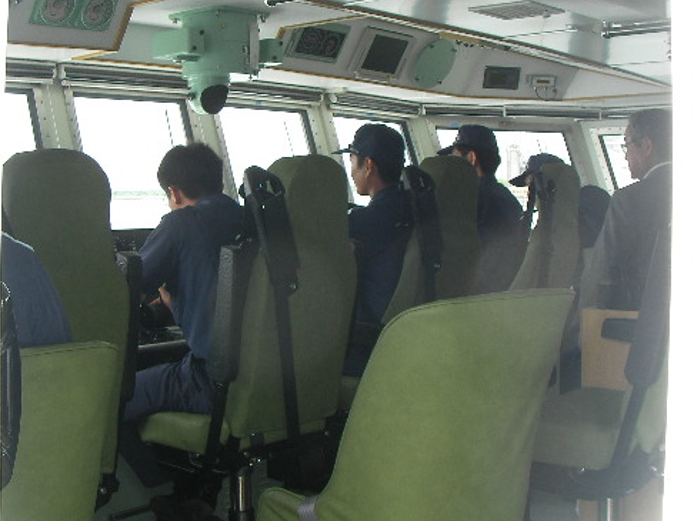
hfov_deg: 38.2
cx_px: 328
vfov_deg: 29.1
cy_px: 221
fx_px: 1003
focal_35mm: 50
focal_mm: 6.3
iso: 50
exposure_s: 1/94.1
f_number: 3.5
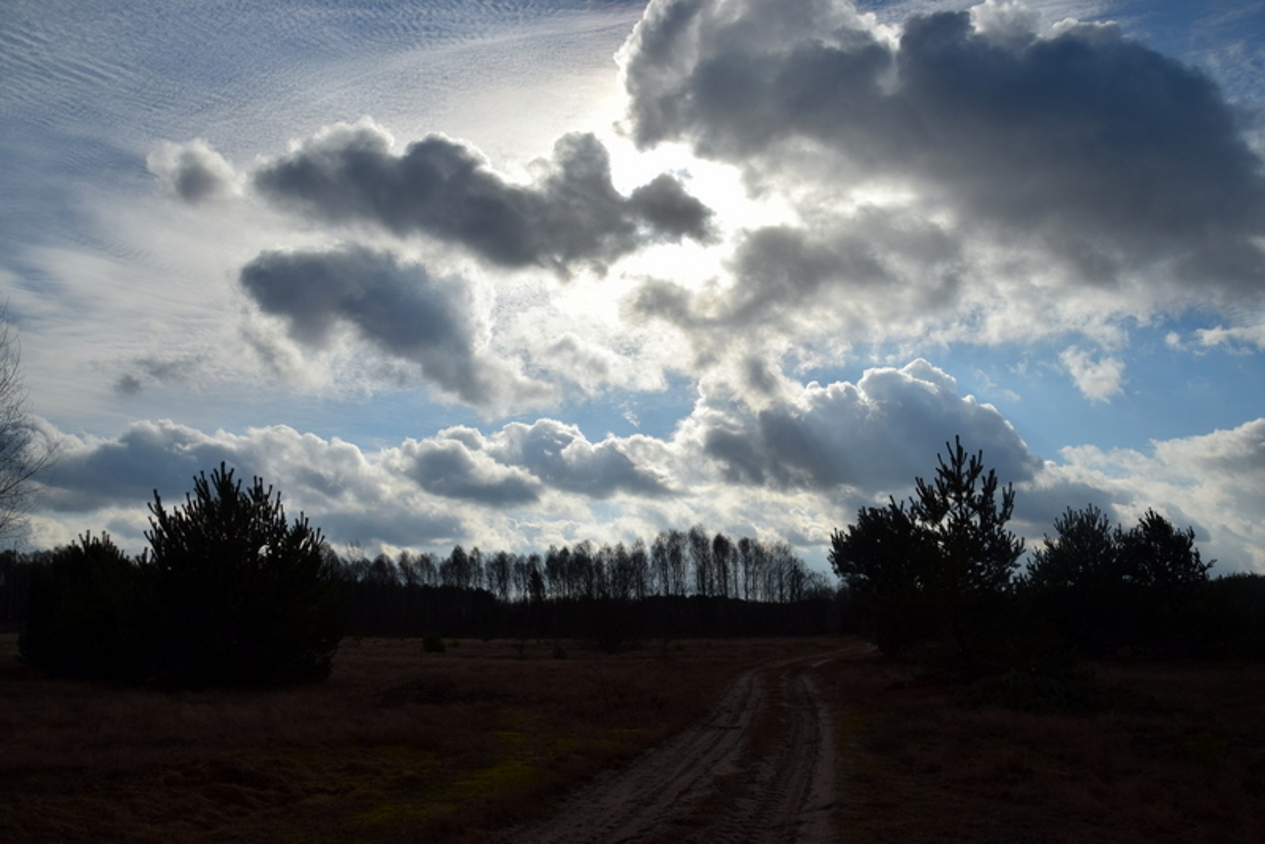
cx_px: 632
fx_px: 949
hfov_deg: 67.4
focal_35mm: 27
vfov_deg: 48.0
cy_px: 422
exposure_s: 1/500
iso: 200
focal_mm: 18
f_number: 11
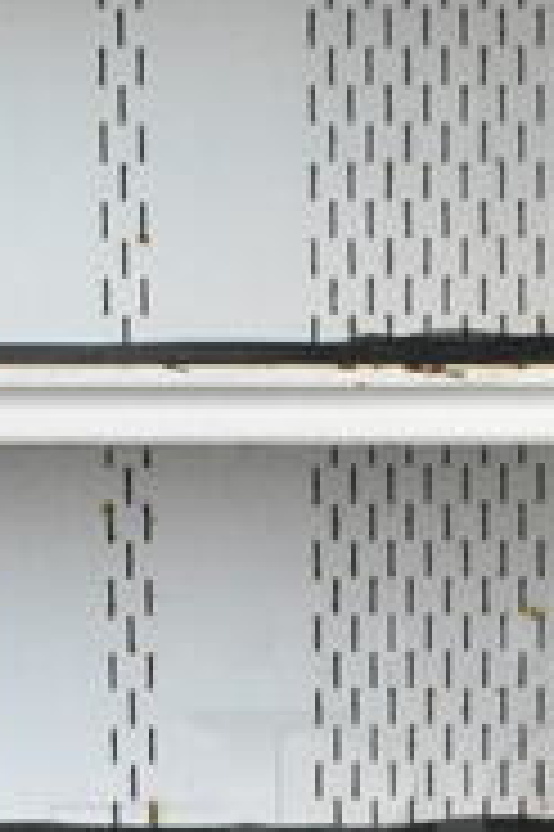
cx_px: 522
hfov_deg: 7.7
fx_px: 4116
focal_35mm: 178
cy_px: 825
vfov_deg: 11.4
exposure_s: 1/200
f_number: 9
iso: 6400
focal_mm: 24
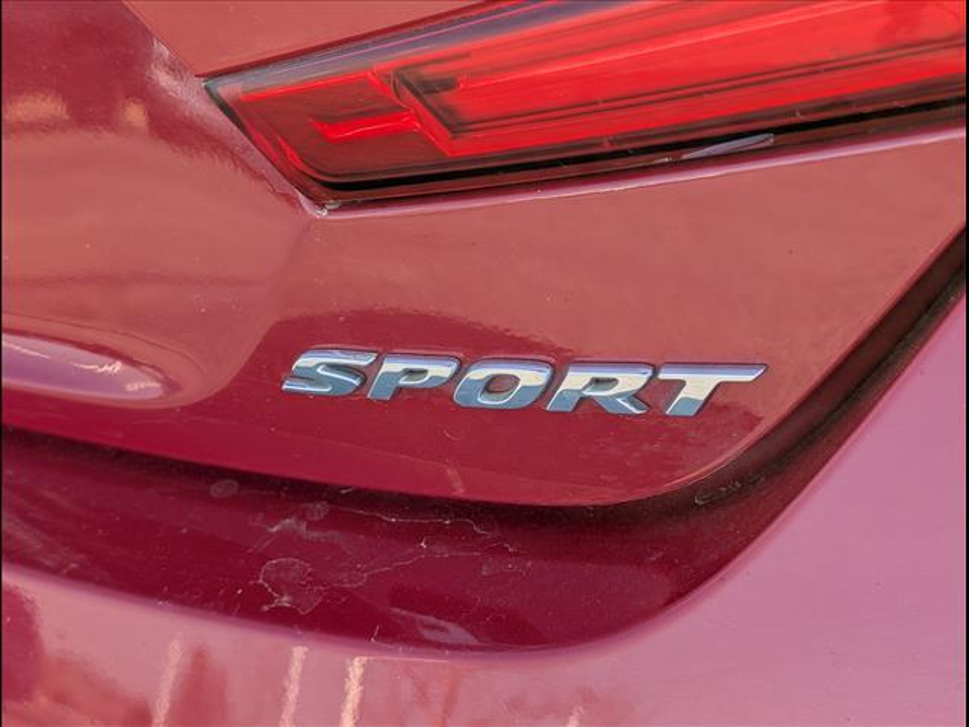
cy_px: 364
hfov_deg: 38.9
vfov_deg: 29.7
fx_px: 1372
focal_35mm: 49
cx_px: 484
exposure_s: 1/270
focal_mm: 6.9
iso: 30
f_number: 1.68
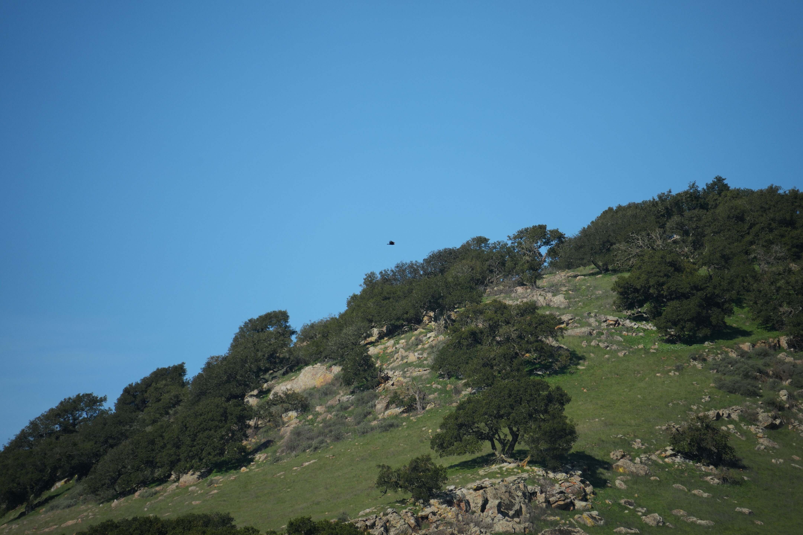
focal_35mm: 300
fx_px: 6691
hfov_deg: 6.9
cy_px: 268
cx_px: 402
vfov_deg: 4.6
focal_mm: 300
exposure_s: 1/1250
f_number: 7.1
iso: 250
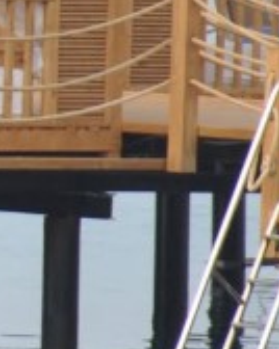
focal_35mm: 1928
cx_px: -297
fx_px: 19936
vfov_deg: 1.0
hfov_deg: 0.8
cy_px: 8
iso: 200
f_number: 5.6
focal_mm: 200
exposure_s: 1/500
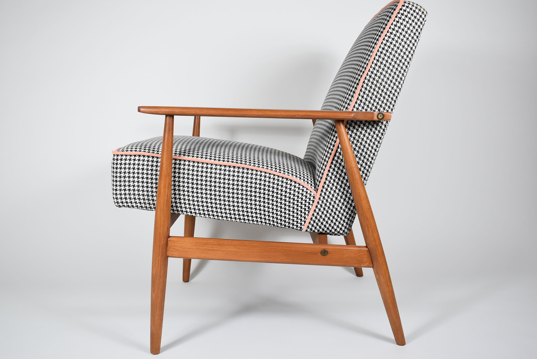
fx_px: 531
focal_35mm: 36
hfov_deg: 53.7
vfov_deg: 37.3
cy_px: 165
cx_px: 269
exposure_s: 1/125
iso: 800
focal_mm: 21
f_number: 5
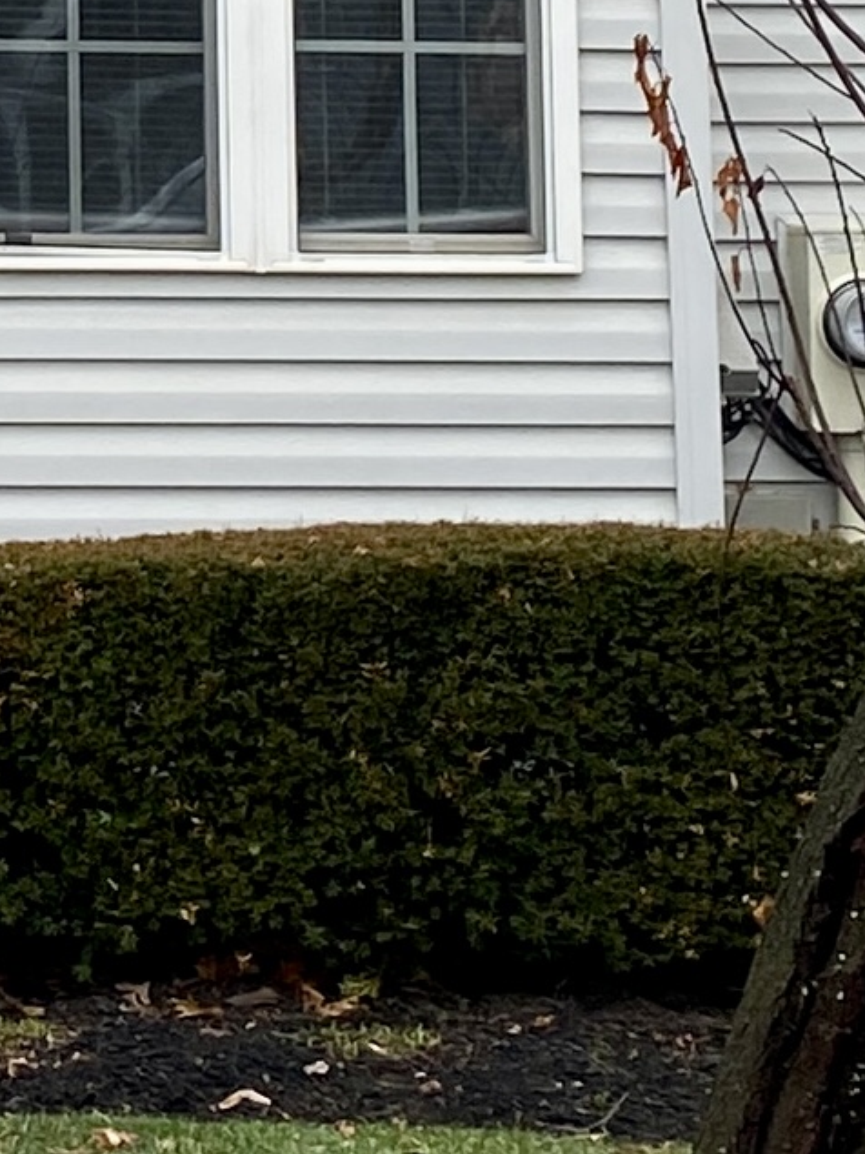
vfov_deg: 16.6
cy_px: -343
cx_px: -585
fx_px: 3733
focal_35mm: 112
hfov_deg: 12.3
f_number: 1.8
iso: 32
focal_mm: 4.25
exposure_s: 1/407
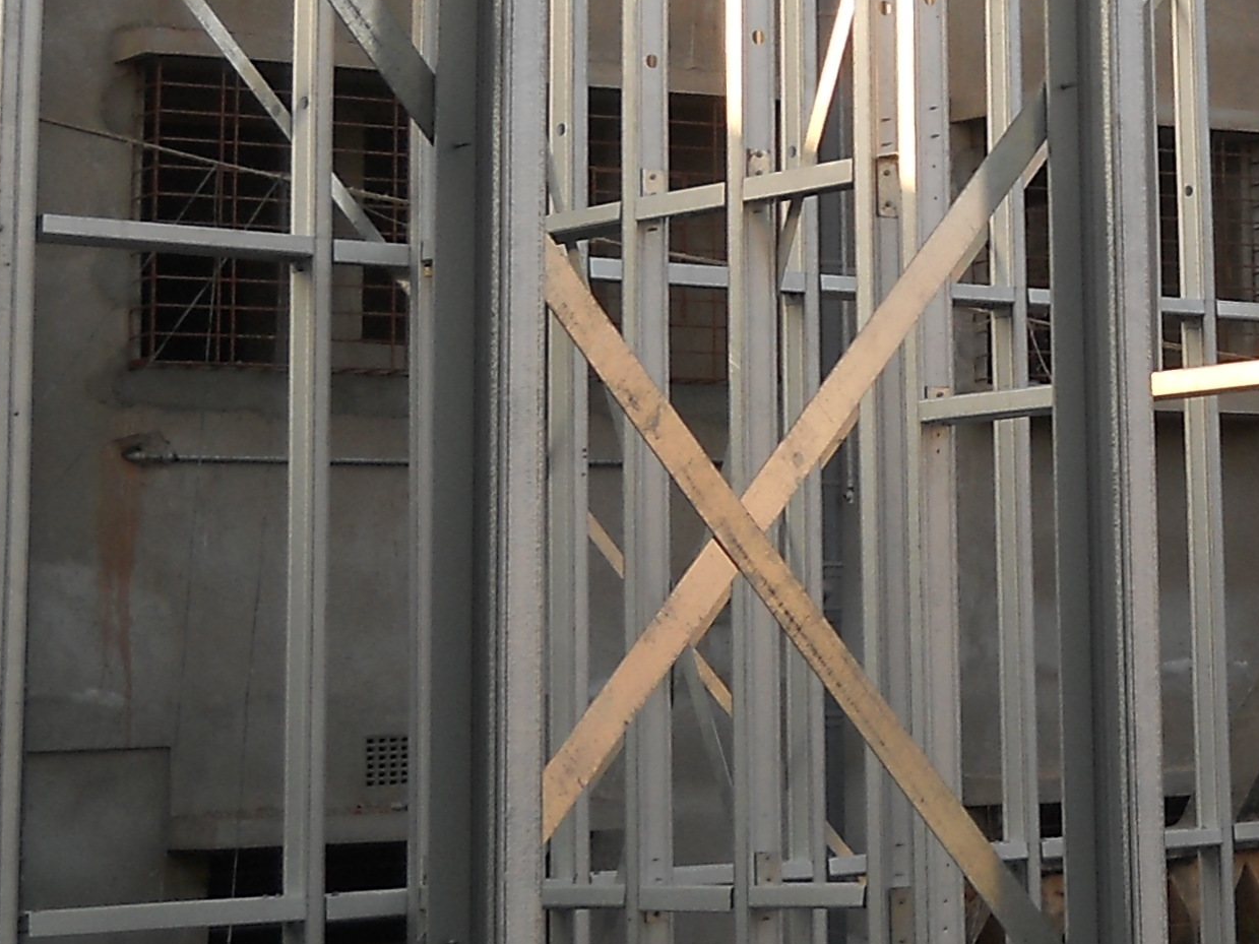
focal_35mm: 108
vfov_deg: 13.5
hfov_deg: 17.6
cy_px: 32
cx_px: 1399
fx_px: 3928
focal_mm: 6.72
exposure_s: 1/250
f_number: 3.1
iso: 80
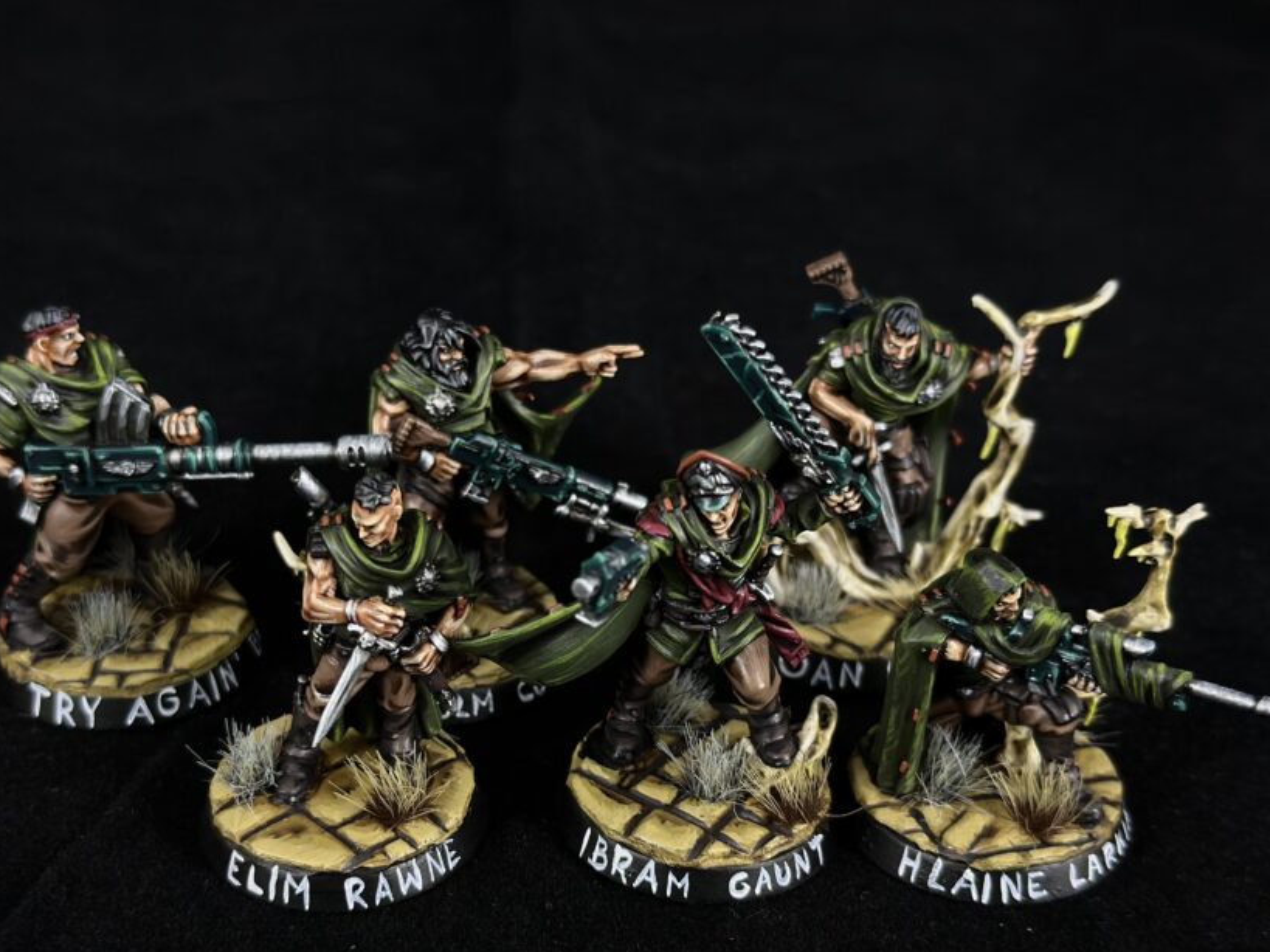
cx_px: 540
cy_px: 594
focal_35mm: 60
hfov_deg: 32.1
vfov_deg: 24.3
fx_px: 2201
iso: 125
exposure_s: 1/50
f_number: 1.78
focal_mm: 6.86
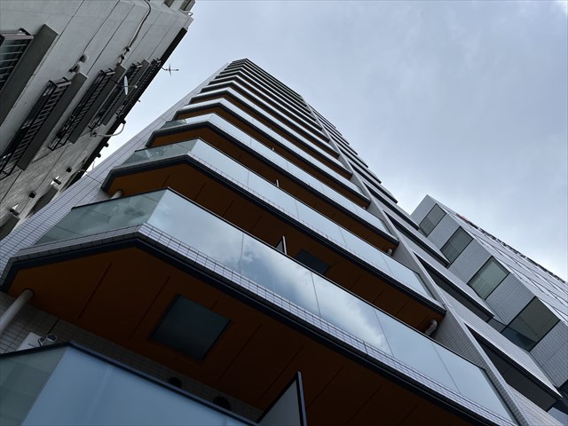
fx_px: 427
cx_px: 284
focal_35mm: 26
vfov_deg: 53.1
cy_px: 213
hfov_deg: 67.3
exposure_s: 1/3049
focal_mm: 5.1
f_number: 1.6
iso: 50
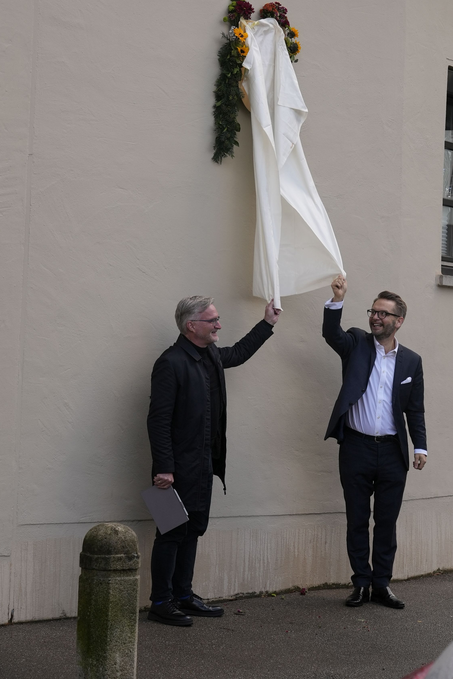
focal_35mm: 103
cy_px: 253
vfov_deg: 19.8
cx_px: 273
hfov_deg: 13.3
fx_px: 1941
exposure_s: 1/400
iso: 640
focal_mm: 82
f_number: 7.1
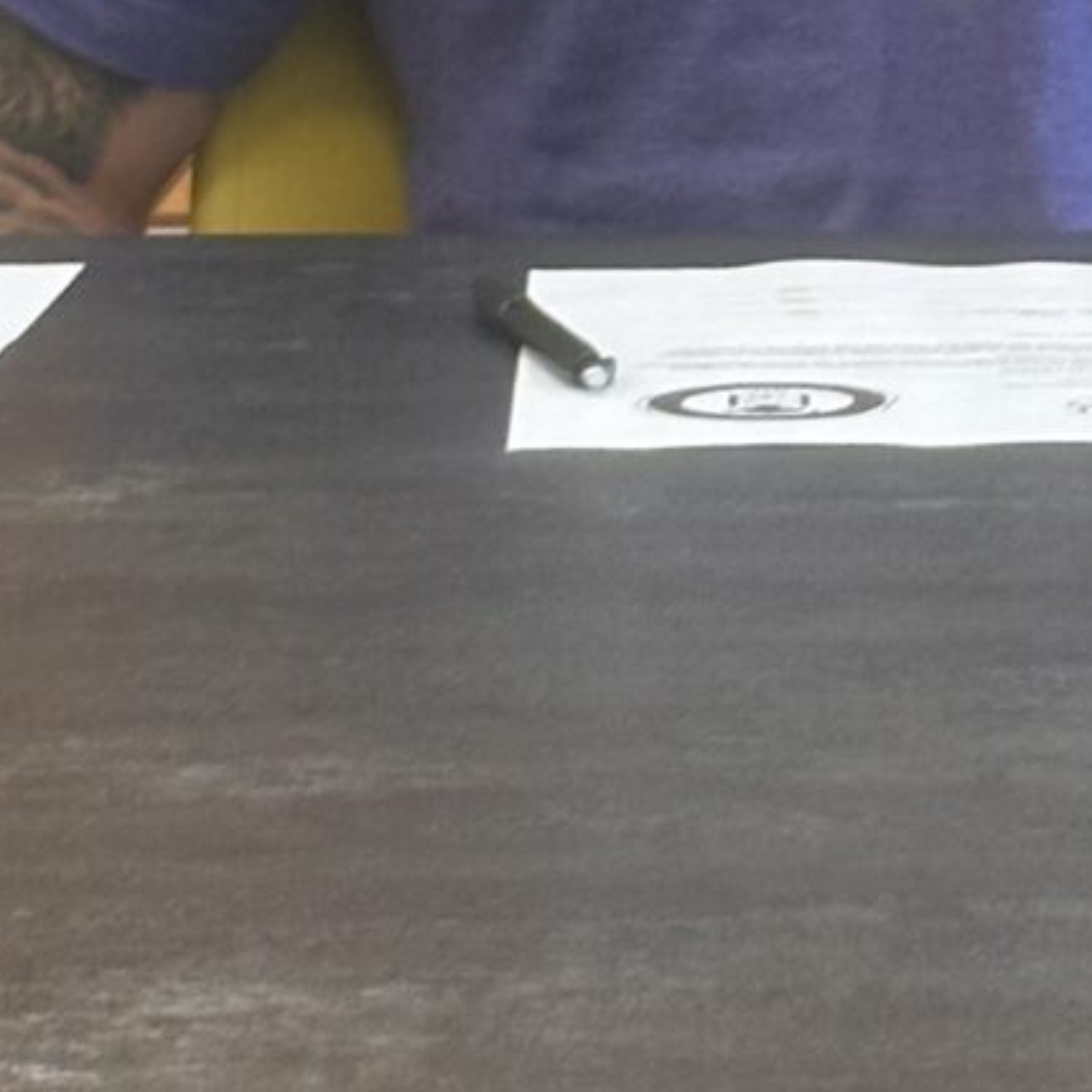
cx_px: 756
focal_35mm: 253
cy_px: -453
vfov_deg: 6.8
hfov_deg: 6.9
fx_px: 9030
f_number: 1.78
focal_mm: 6.86
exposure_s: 1/60
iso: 125
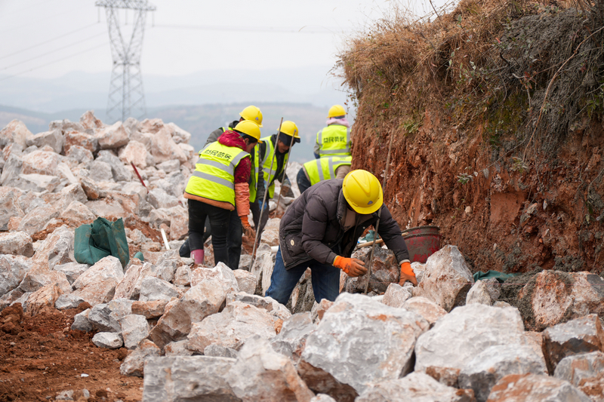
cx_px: 302
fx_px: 1761
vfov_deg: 13.0
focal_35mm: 105
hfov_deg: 19.5
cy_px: 201
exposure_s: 1/125
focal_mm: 70
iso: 100
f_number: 2.8
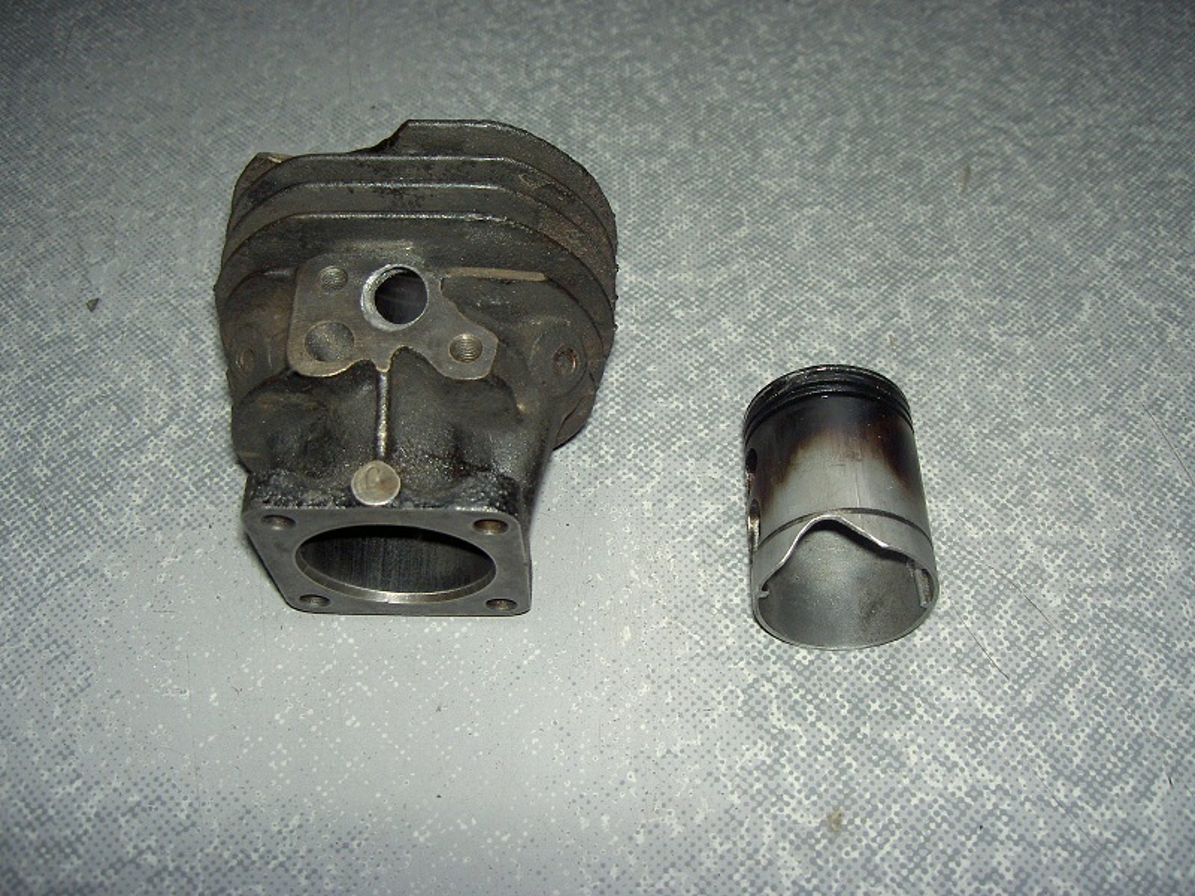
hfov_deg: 47.9
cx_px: 598
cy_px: 448
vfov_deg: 36.8
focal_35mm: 39
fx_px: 1346
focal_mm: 8
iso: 100
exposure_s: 1/125
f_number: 2.8
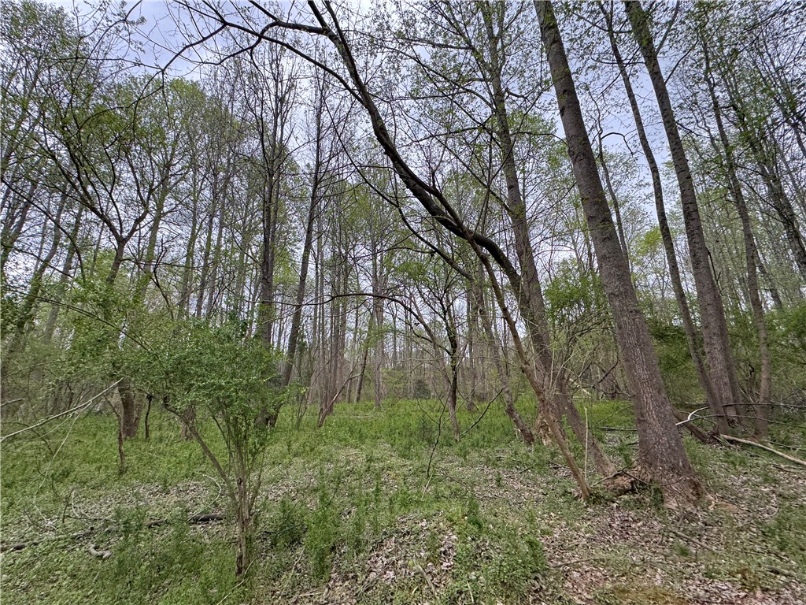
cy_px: 302
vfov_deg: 85.7
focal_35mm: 14
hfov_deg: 102.1
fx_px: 326
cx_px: 403
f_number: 2.2
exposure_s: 1/293
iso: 40
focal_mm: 2.22
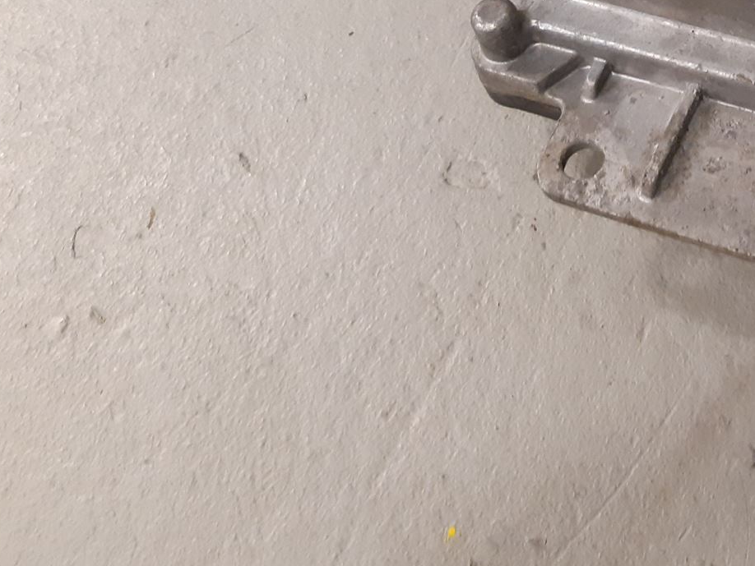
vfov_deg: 24.0
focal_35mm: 58
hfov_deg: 30.0
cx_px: 817
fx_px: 1265
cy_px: -19
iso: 250
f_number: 1.7
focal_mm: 3.93
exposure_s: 1/50
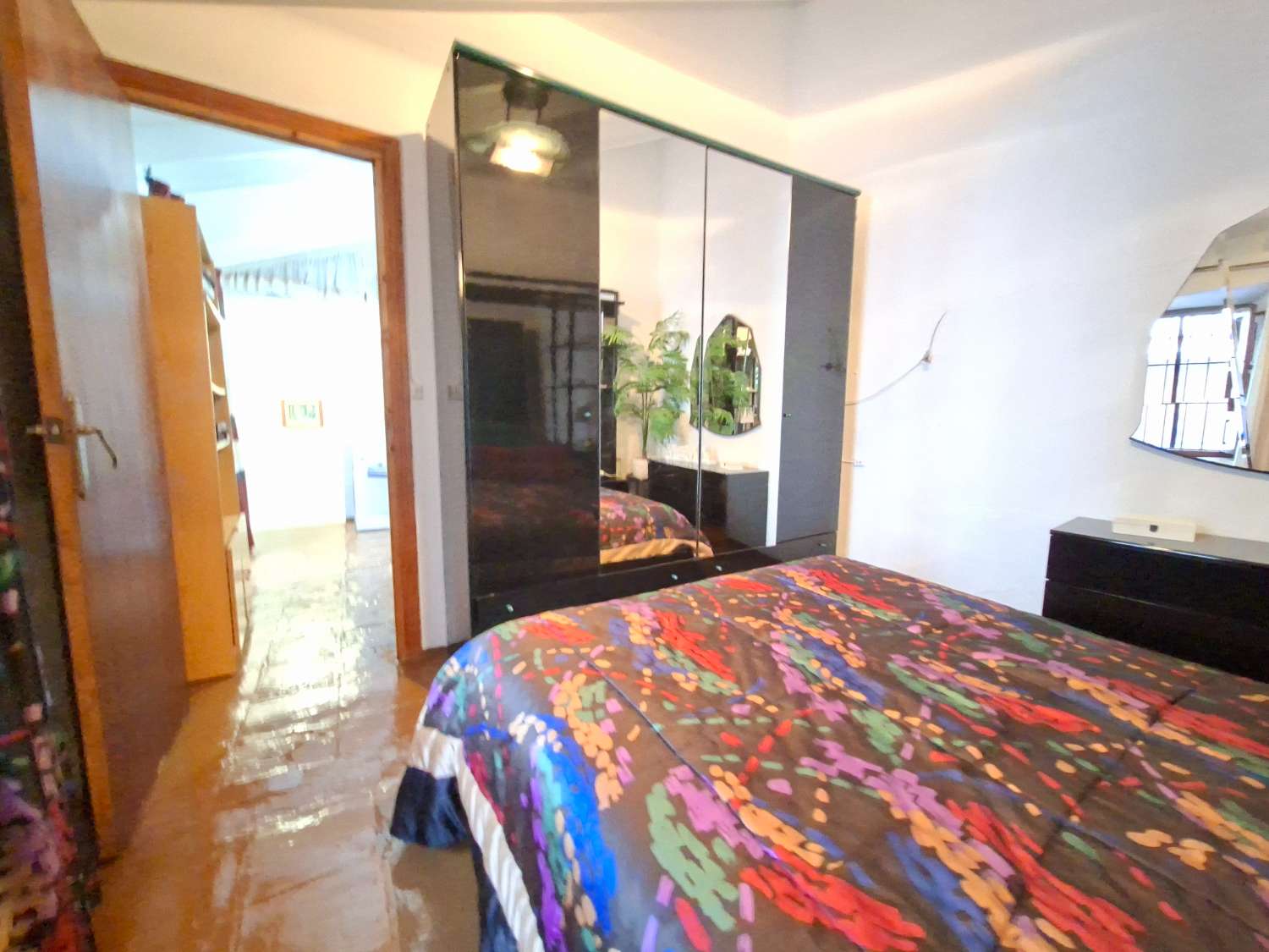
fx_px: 477
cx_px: 634
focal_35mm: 13
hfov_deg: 106.2
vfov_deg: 89.9
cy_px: 476
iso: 800
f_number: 2.2
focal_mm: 1.74
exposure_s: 1/13
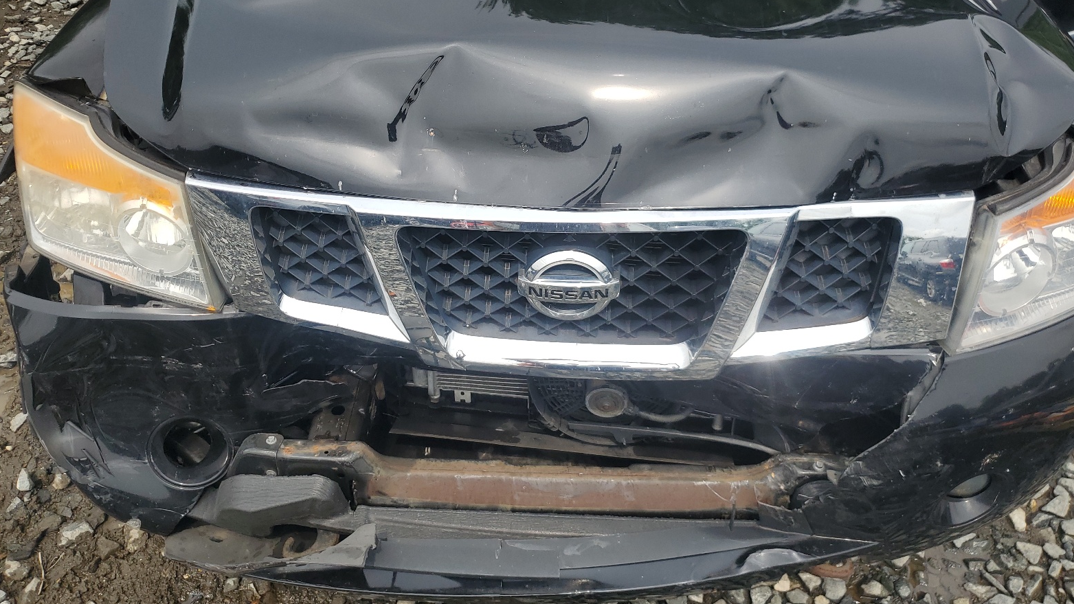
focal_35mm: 29
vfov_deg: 40.1
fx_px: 826
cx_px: 540
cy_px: 253
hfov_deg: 66.1
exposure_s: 1/2500
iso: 50
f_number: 1.5
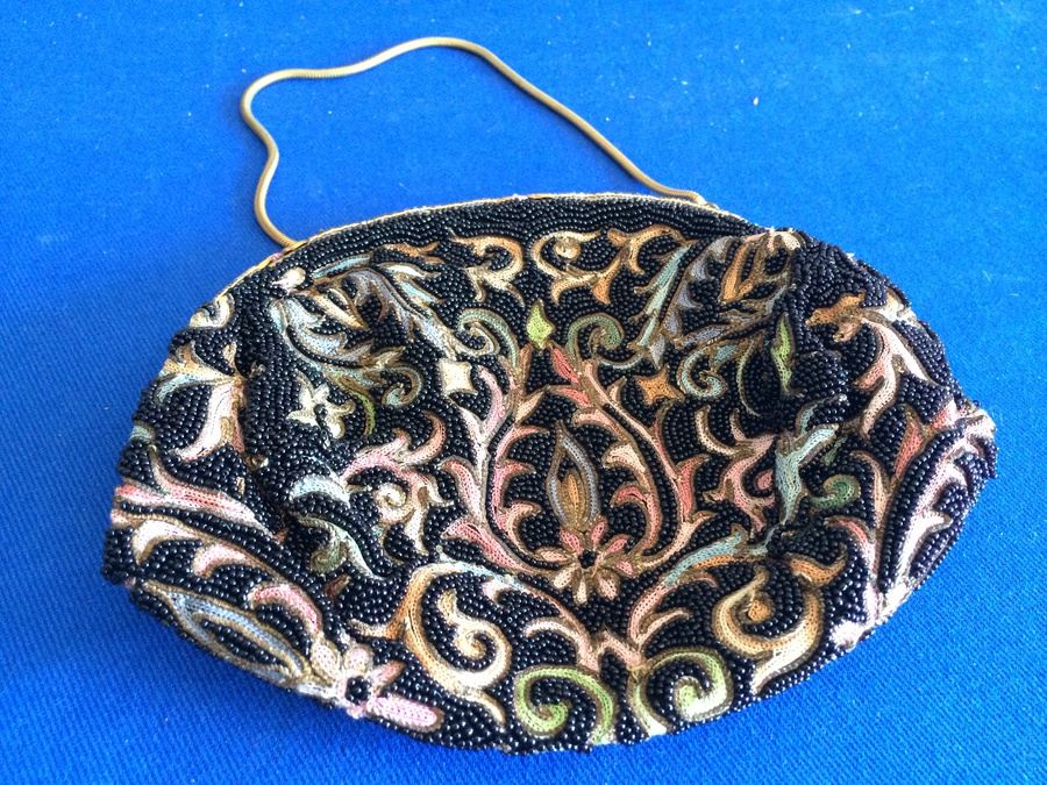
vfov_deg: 46.8
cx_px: 524
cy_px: 392
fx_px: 907
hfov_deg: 60.0
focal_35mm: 30
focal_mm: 4.12
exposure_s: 1/30
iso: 250
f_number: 2.2
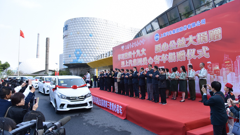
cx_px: 119
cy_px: 59
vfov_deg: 44.3
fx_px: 165
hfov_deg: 71.9
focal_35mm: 26
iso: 450
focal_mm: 24
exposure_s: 1/500
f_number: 5.6
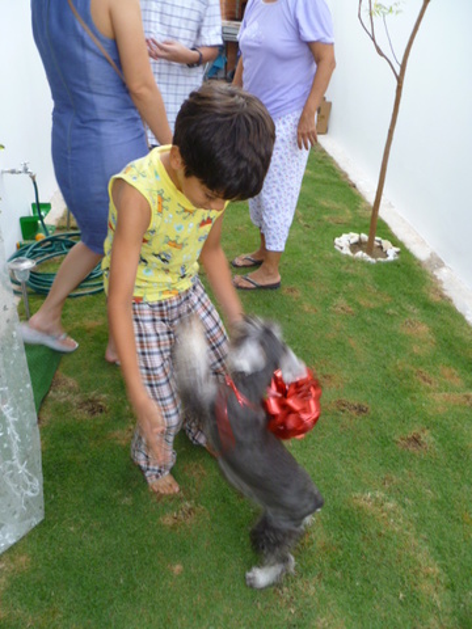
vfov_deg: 63.4
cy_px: 314
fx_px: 509
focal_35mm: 28
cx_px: 236
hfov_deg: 49.7
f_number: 3.3
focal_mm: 5
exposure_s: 1/30
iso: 125
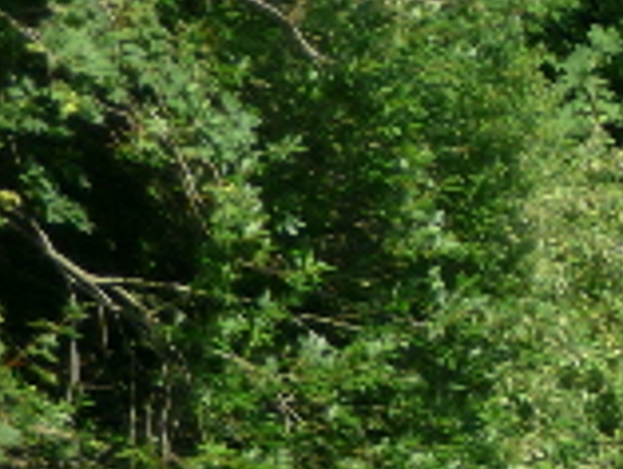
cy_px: 632
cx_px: 1583
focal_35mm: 569
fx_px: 10248
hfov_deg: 3.4
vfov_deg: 2.6
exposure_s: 1/500
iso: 200
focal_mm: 19.1
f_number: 4.7
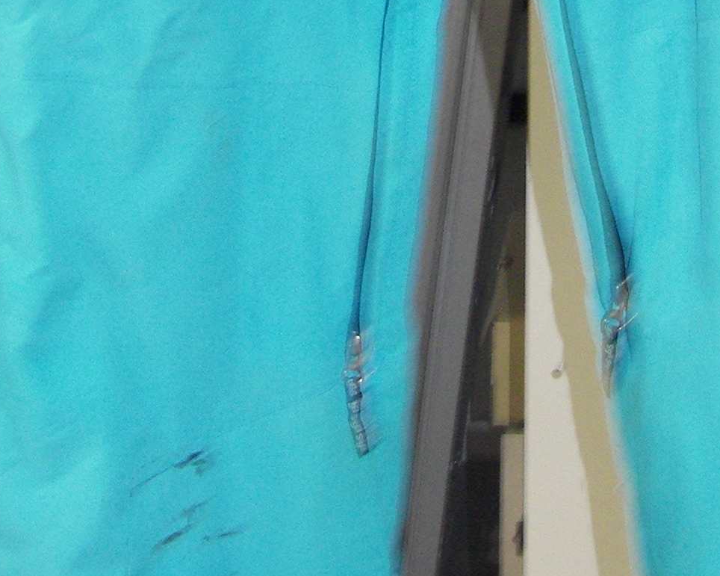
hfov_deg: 17.1
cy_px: -220
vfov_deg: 13.2
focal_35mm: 112
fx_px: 2386
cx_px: 455
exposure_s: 1/8
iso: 125
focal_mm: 6
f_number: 2.8
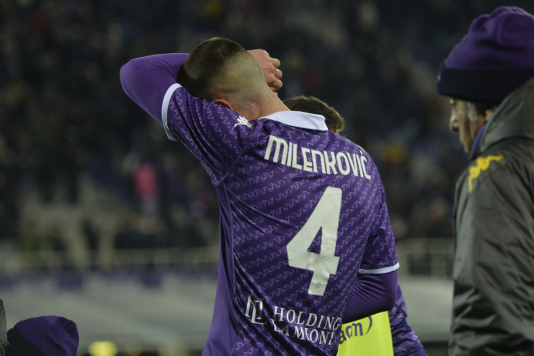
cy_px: 178
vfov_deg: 5.3
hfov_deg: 7.9
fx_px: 3856
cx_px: 267
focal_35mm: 260
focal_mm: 260
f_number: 5.6
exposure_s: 1/1000
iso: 2500
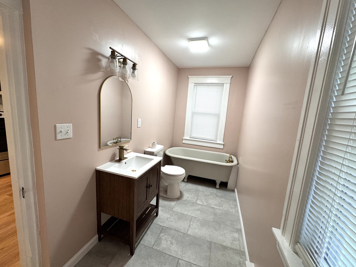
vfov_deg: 85.7
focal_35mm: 14
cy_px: 134
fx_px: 144
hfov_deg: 102.1
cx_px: 178
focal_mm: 2.22
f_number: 2.2
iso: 160
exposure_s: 1/60
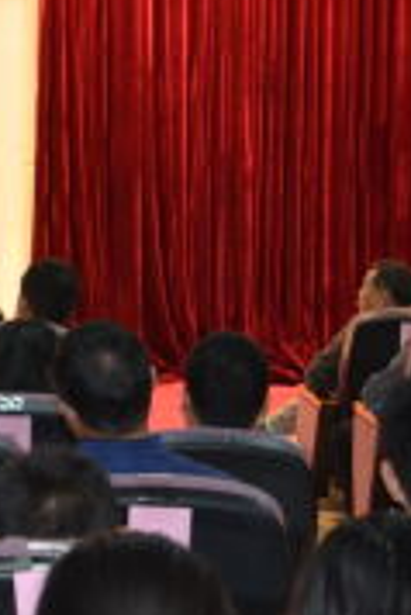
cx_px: -387
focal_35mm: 215
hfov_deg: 6.2
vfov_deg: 9.5
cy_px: 142
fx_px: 3674
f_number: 4.2
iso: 720
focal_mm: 32
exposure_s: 1/60
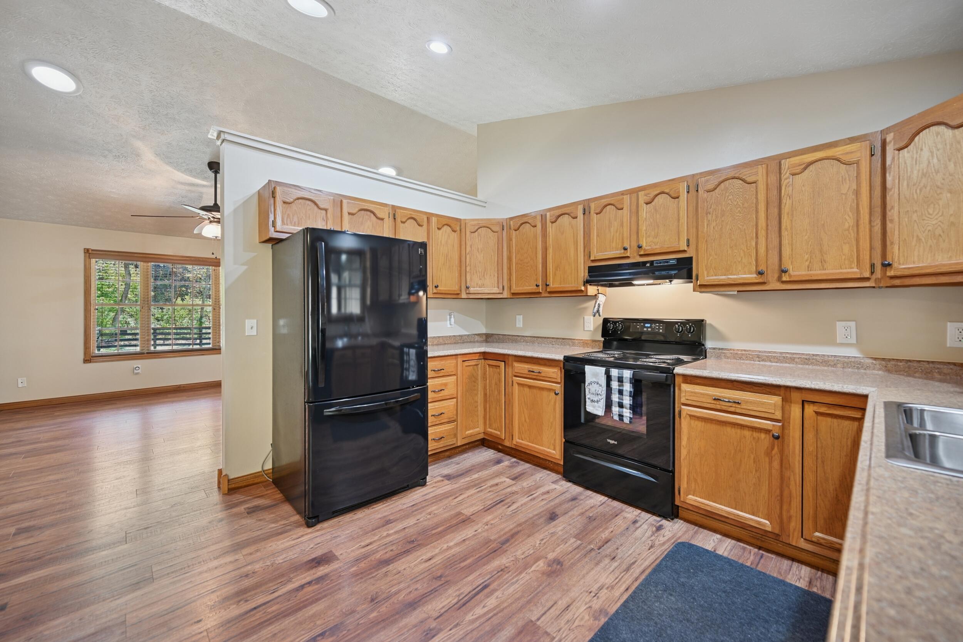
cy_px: 321
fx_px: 374
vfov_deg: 81.2
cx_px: 482
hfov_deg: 104.3
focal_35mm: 14
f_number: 4
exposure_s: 1/13
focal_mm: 14
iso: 400
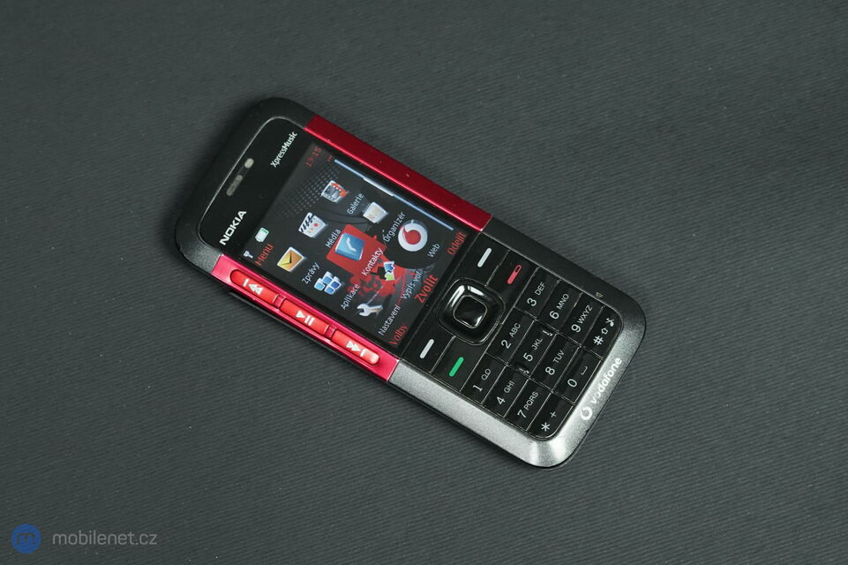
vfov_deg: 24.6
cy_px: 282
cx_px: 424
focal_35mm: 55
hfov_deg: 36.3
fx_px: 1295
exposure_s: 1/160
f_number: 6.3
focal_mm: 55
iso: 4000
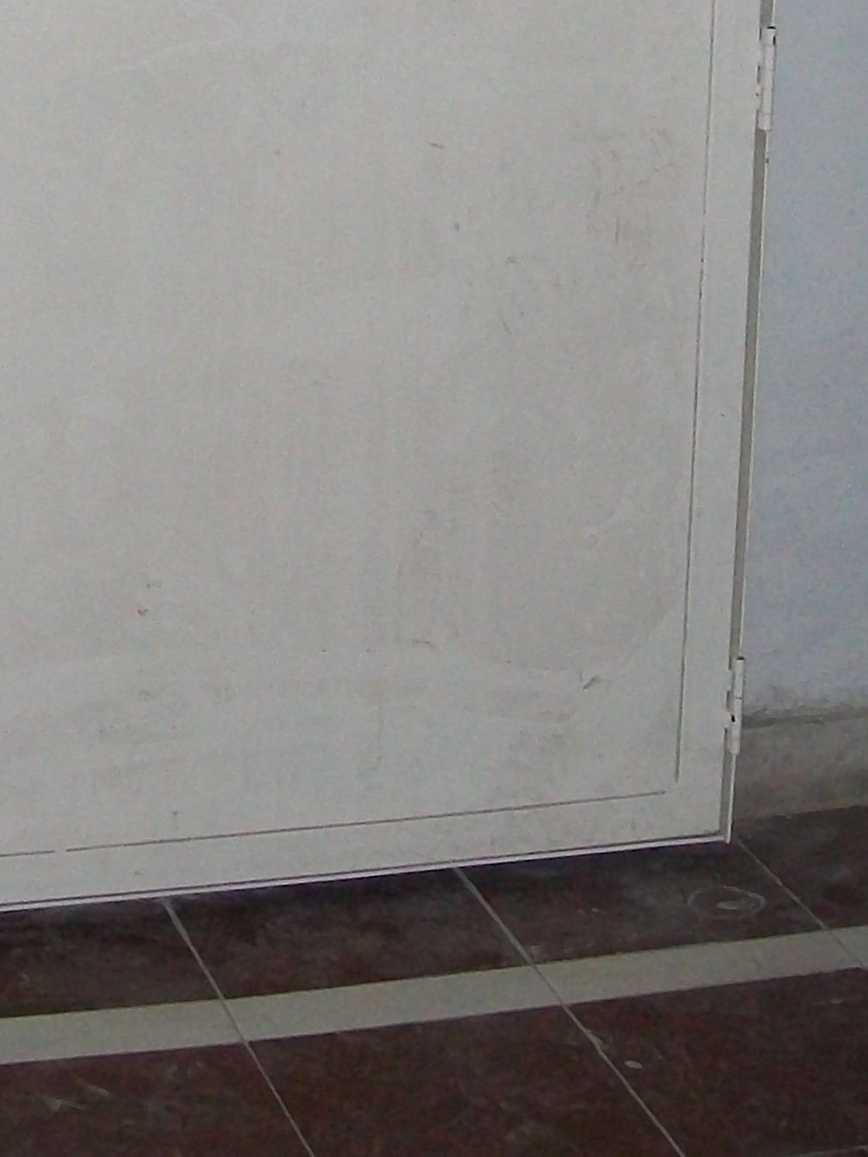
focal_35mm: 94
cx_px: 148
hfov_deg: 15.6
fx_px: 3142
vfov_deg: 19.8
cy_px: -177
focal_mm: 6.1
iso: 160
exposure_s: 1/60
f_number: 2.7
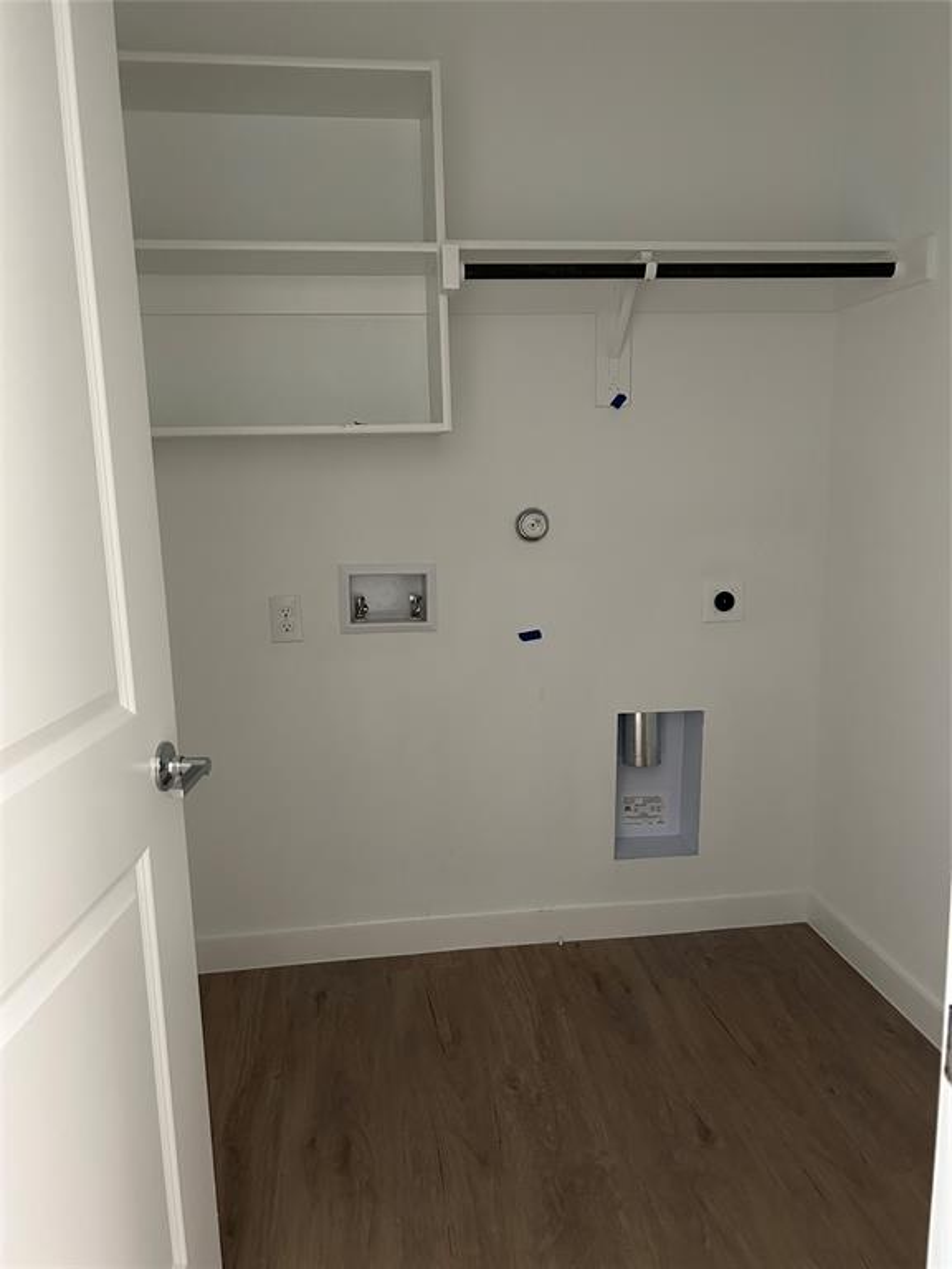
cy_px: 634
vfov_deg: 67.3
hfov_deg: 53.1
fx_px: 953
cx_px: 476
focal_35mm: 26
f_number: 1.5
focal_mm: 5.7
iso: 500
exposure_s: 1/40
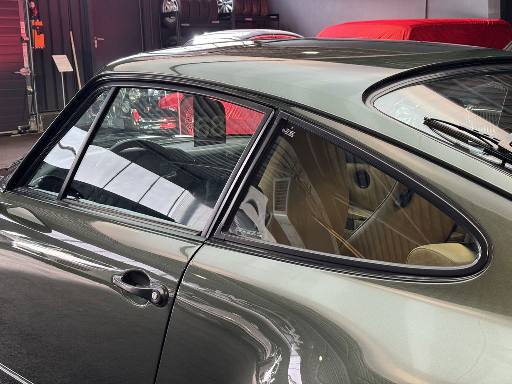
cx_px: 256
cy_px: 192
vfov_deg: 30.3
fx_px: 710
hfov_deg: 39.7
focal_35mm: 48
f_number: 1.78
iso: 80
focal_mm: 6.76
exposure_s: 1/50
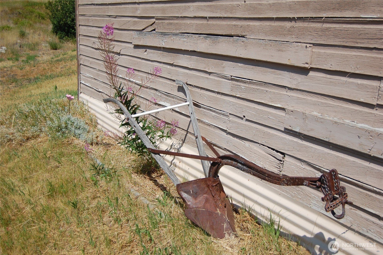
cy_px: 128
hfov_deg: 49.6
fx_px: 414
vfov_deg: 34.1
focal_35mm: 39
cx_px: 192
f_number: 4.2
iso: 200
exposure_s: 1/2500
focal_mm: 26
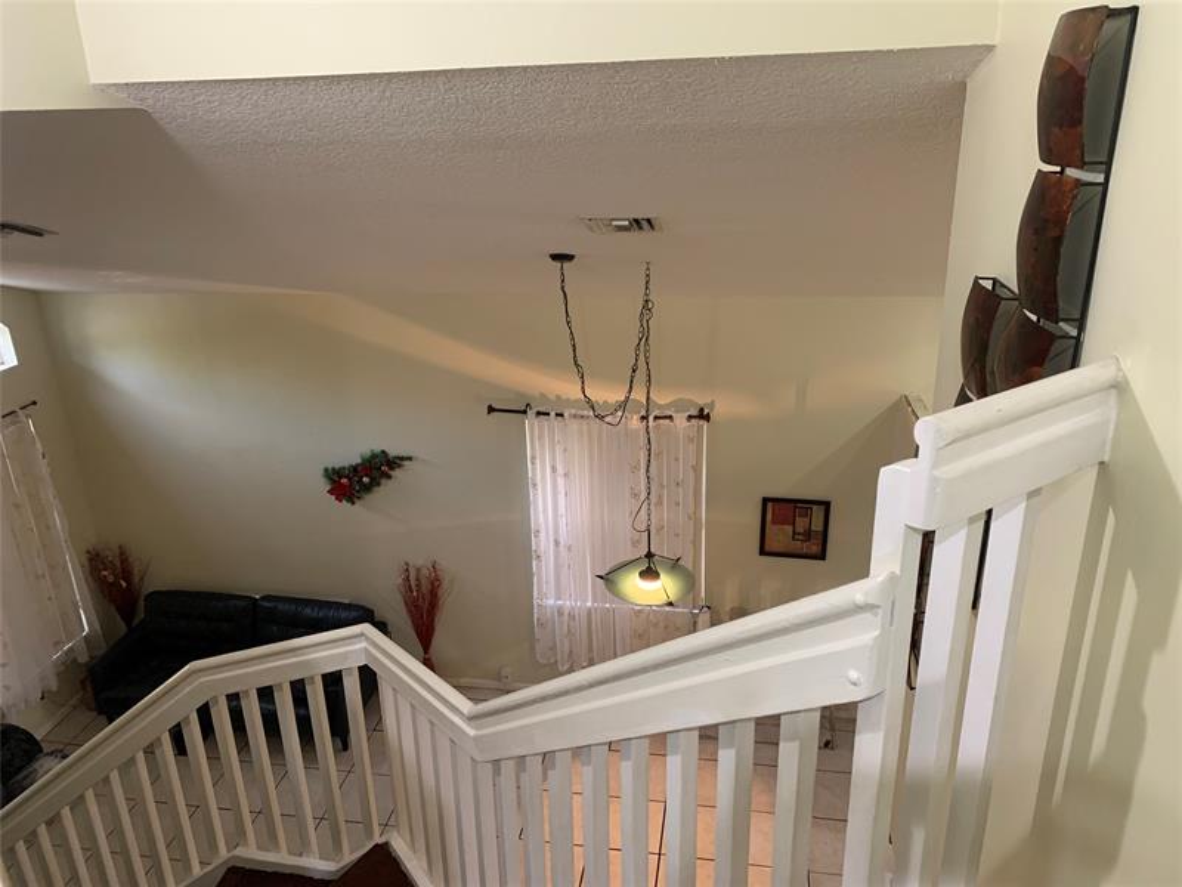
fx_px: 888
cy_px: 444
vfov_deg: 53.1
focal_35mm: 26
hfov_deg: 67.3
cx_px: 591
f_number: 1.8
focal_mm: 4.25
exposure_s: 1/40
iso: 320
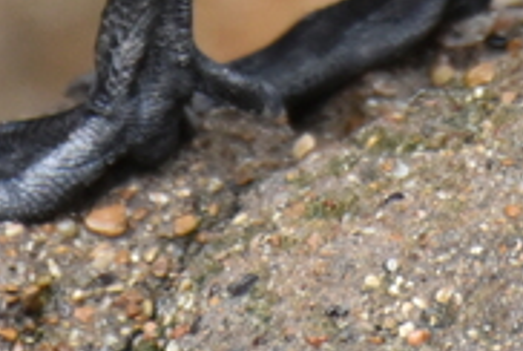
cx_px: 282
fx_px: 24519
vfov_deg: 0.8
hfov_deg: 1.2
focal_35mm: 1685
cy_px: -564
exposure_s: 1/500
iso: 2500
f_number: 5.6
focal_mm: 240
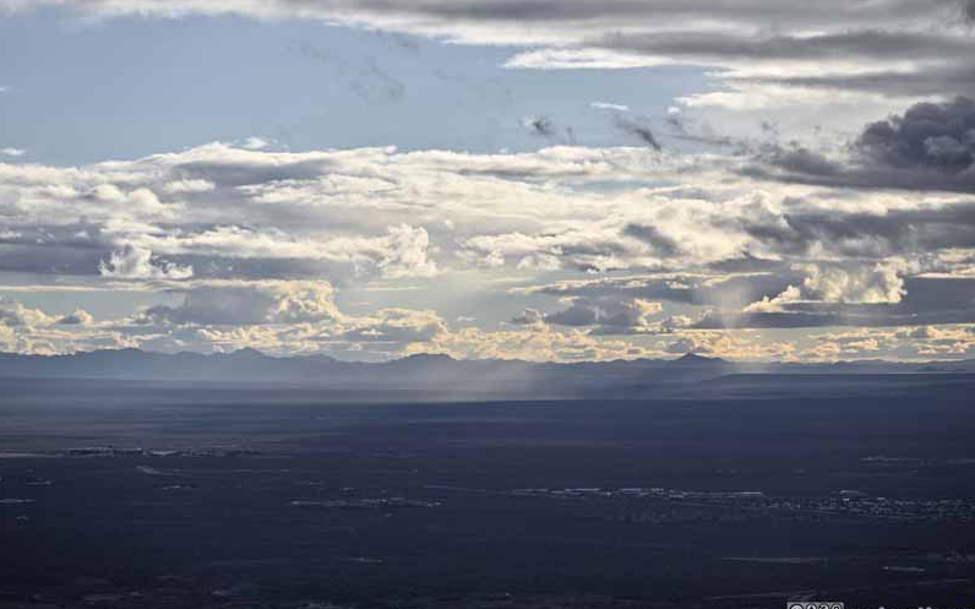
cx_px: 486
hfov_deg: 17.0
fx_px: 3267
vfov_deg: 10.6
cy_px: 295
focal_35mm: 123
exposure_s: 1/2000
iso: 100
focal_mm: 120
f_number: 5
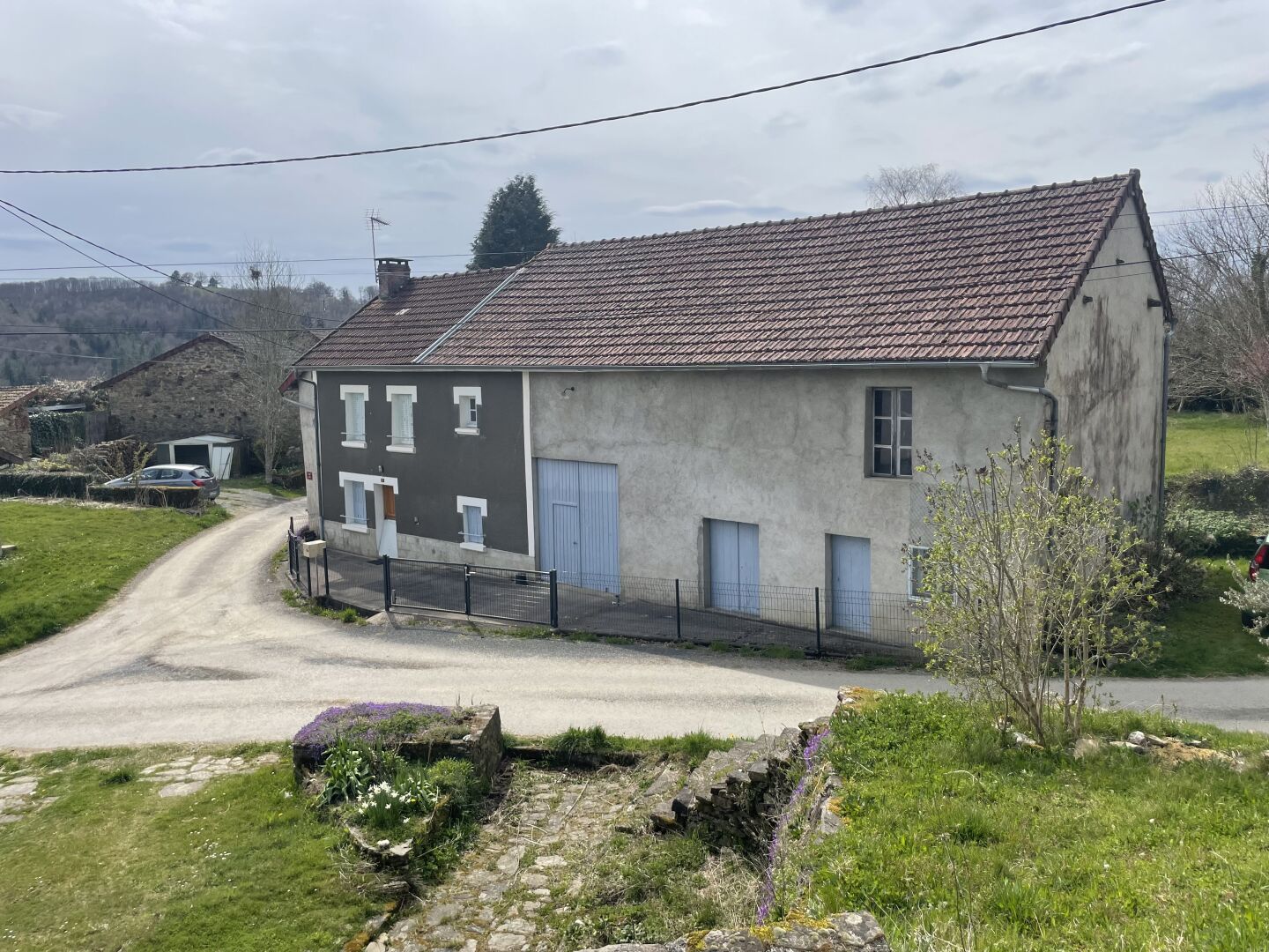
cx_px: 634
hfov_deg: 67.3
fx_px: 953
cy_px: 476
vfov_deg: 53.1
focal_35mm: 26
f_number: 1.6
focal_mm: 4.2
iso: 32
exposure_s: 1/4132
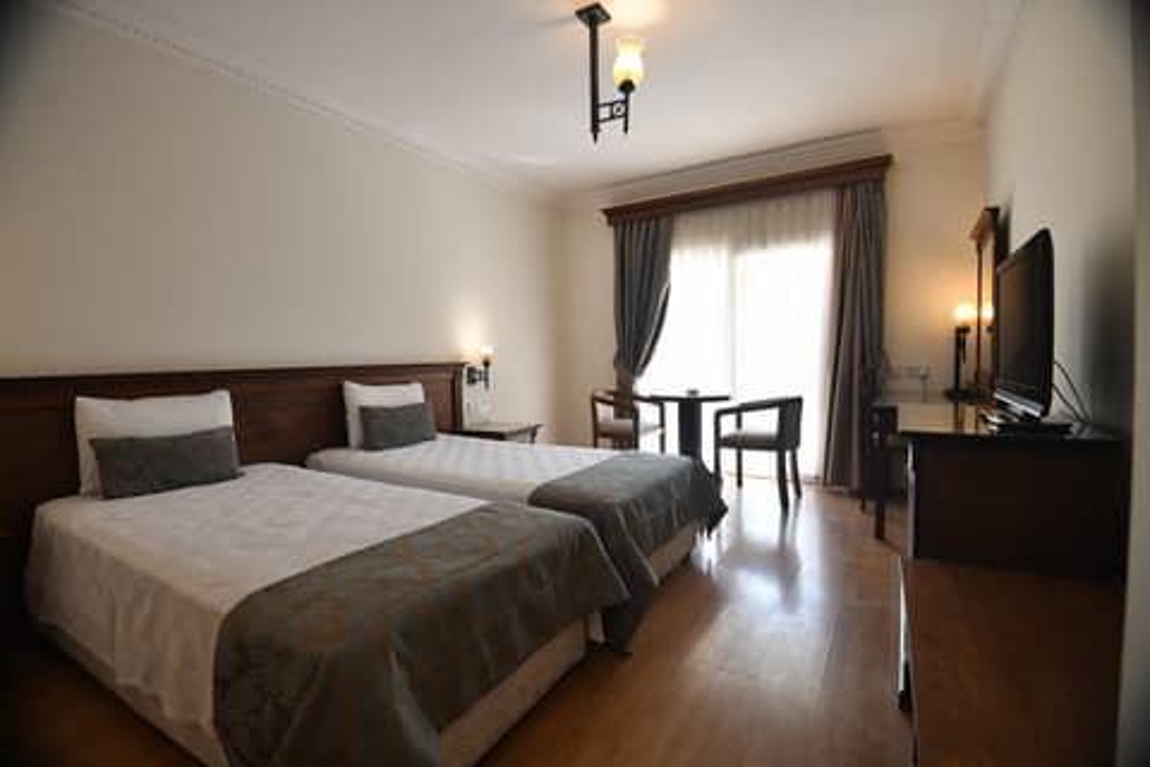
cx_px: 575
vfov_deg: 73.7
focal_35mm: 16
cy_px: 384
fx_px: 511
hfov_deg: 96.7
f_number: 4
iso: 2000
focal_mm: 16
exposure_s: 1/160
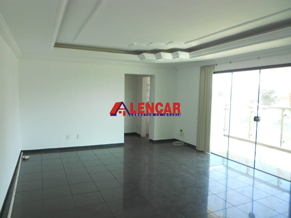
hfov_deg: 67.3
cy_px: 109
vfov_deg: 53.1
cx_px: 146
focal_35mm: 26
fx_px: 219
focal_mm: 4.6
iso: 125
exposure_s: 1/30
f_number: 3.2
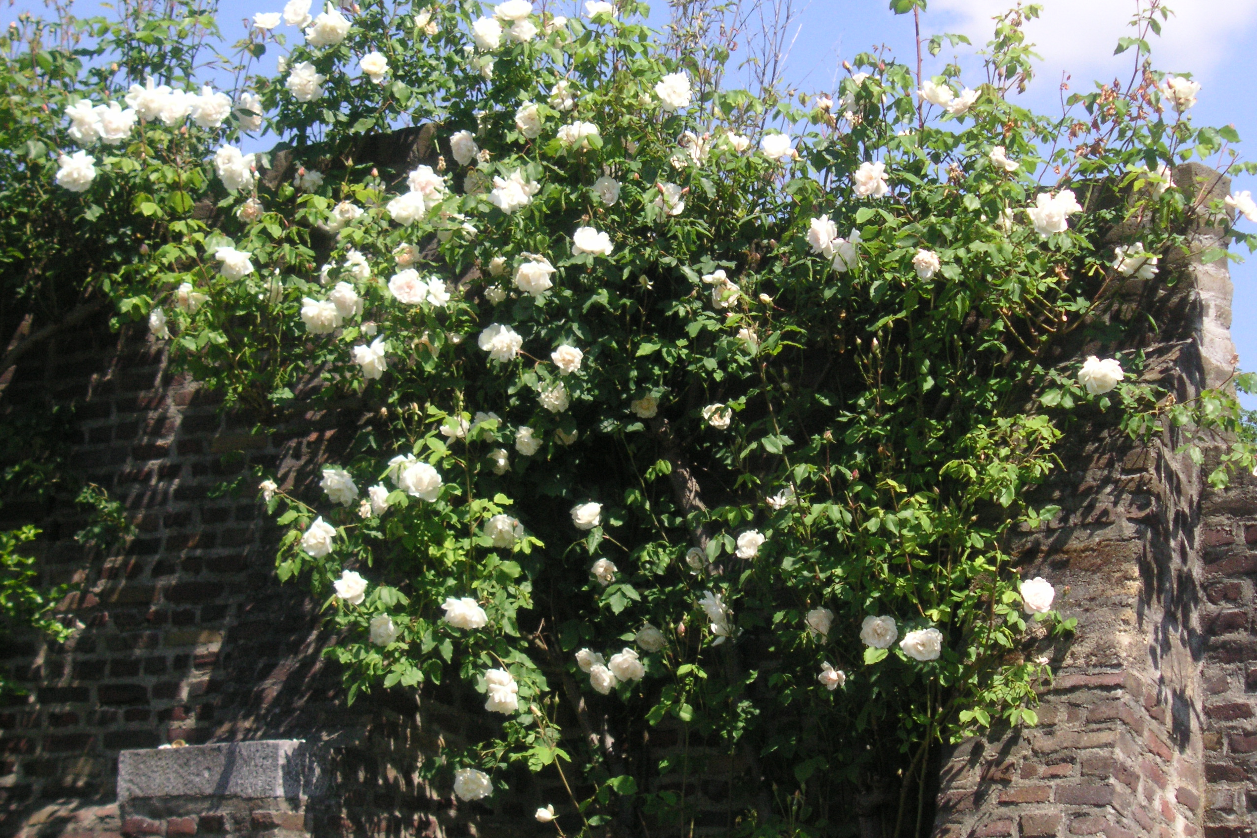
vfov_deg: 12.4
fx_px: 3840
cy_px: 396
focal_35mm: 110
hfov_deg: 18.6
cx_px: 632
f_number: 5
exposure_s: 1/350
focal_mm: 17.1
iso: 100
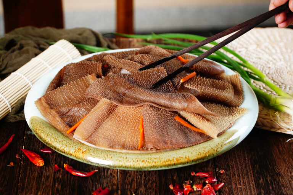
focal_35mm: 115
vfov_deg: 11.9
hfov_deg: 17.8
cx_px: 146
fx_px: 936
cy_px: 98
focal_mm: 77
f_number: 4.5
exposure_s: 1/125
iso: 160
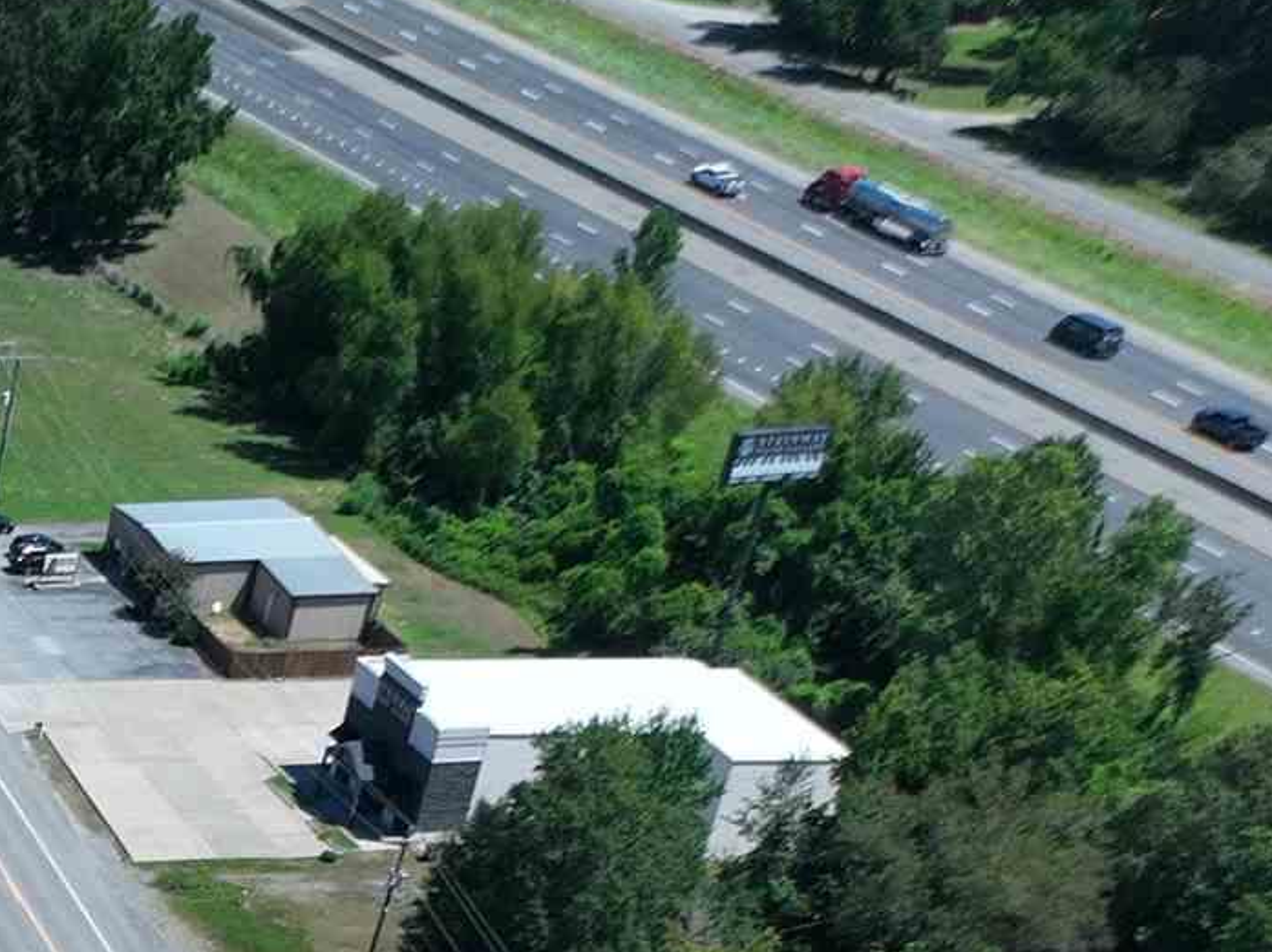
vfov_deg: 12.3
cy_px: 1932
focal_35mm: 106
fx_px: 3892
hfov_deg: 14.9
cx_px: -1323
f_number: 2.8
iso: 100
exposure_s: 1/2000
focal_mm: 12.29
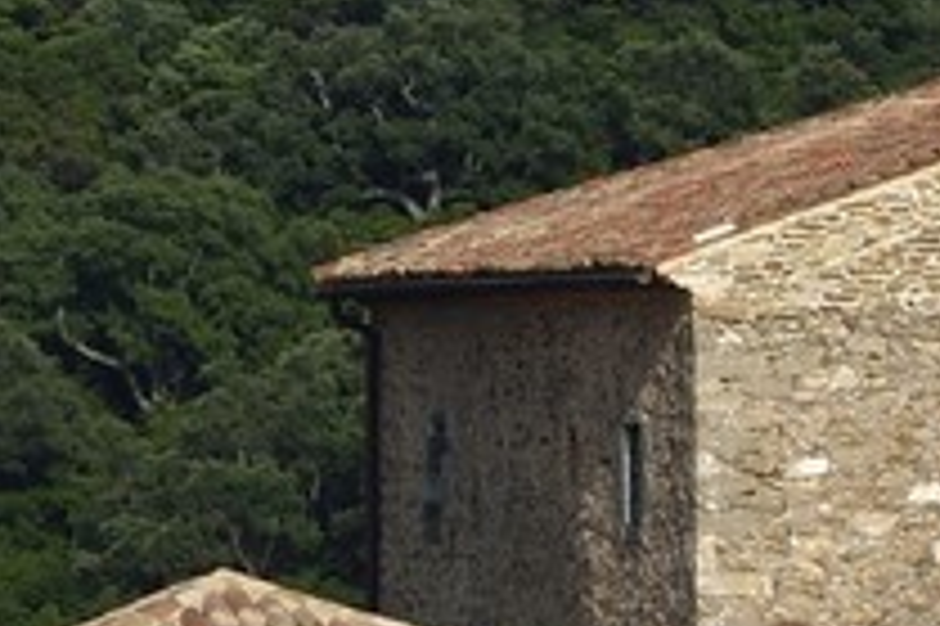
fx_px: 30029
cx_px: 3589
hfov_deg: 1.8
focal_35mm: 1151
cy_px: 640
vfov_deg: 1.2
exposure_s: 1/200
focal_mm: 150
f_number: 13
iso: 200
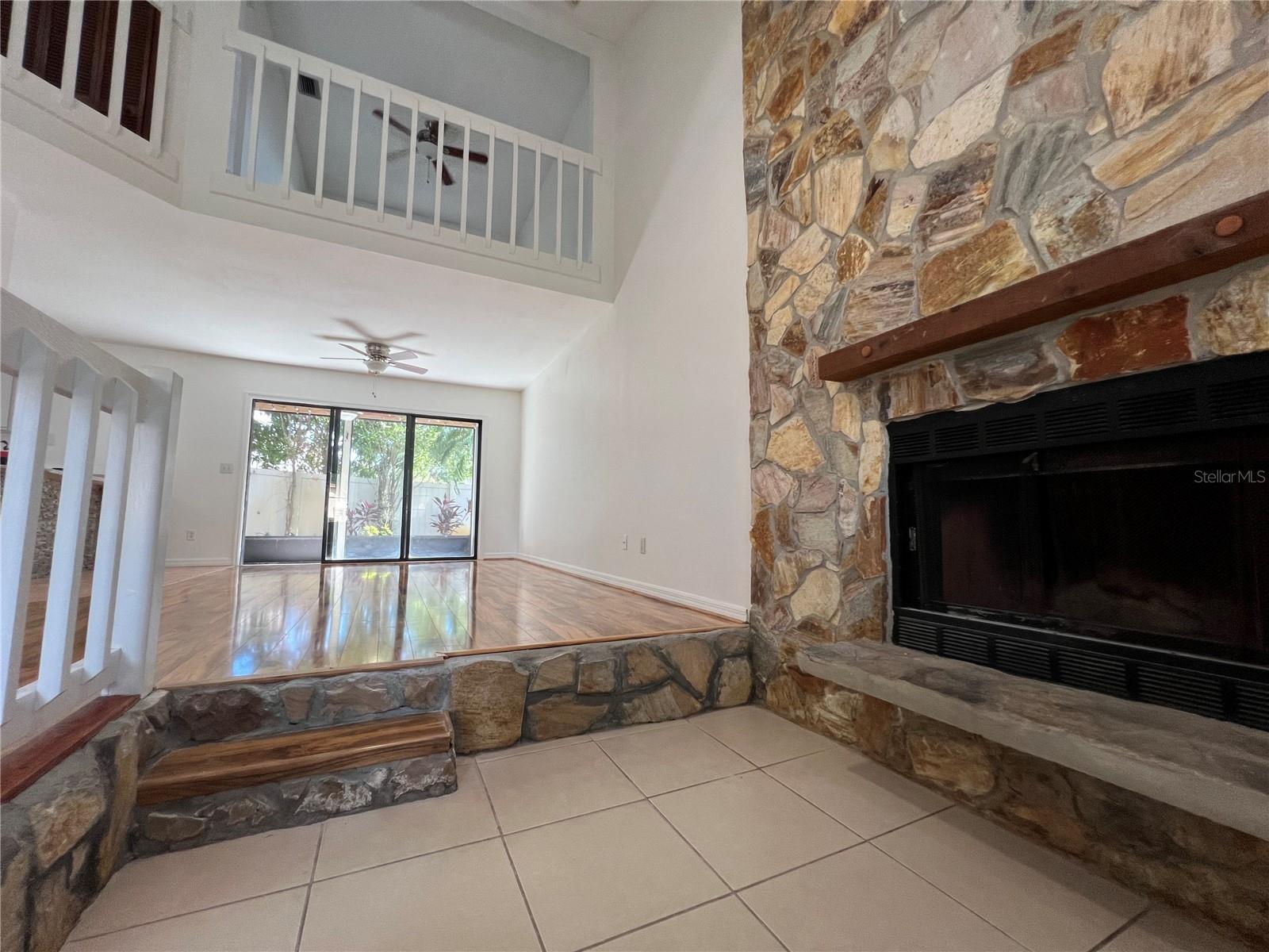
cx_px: 634
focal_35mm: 13
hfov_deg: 106.2
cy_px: 476
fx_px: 477
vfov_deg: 89.9
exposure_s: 1/120
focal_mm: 1.57
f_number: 1.8
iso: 160
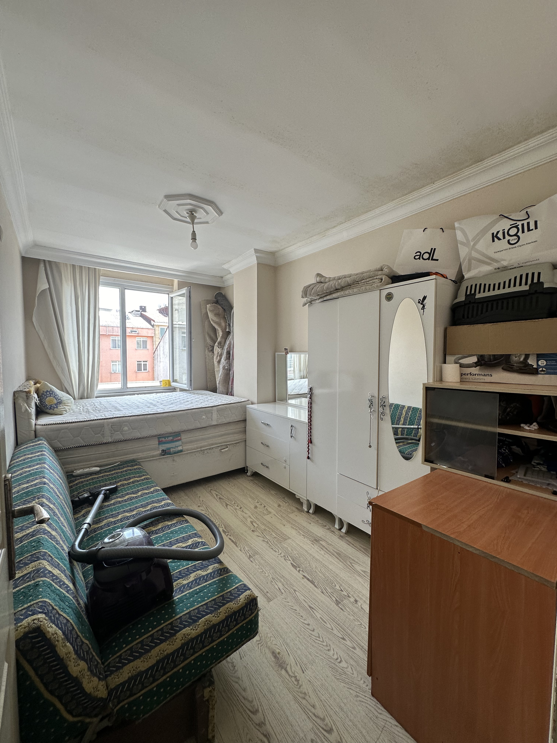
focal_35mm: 14
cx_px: 278
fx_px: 300
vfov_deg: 102.1
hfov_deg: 85.7
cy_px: 372
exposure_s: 1/99
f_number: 2.2
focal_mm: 2.22
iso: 64
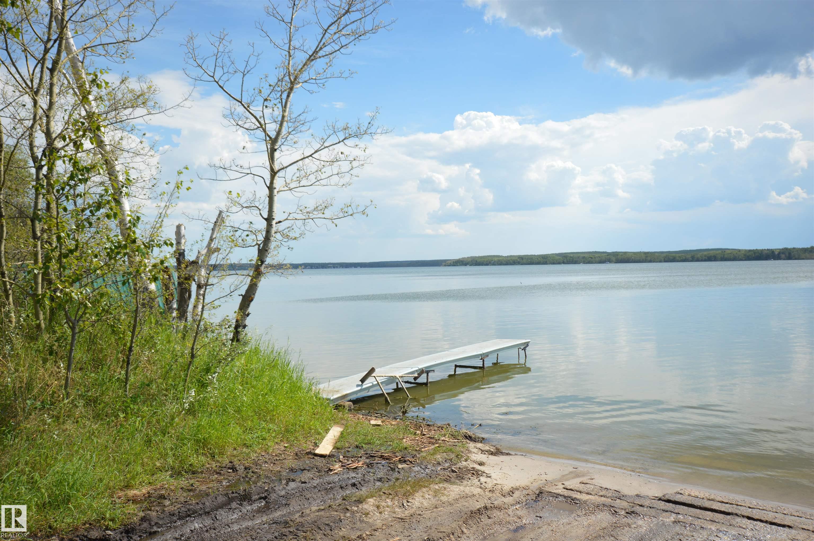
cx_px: 407
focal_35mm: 30
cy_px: 270
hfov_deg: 62.0
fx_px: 678
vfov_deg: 43.5
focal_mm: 20
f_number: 8
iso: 100
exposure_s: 1/250
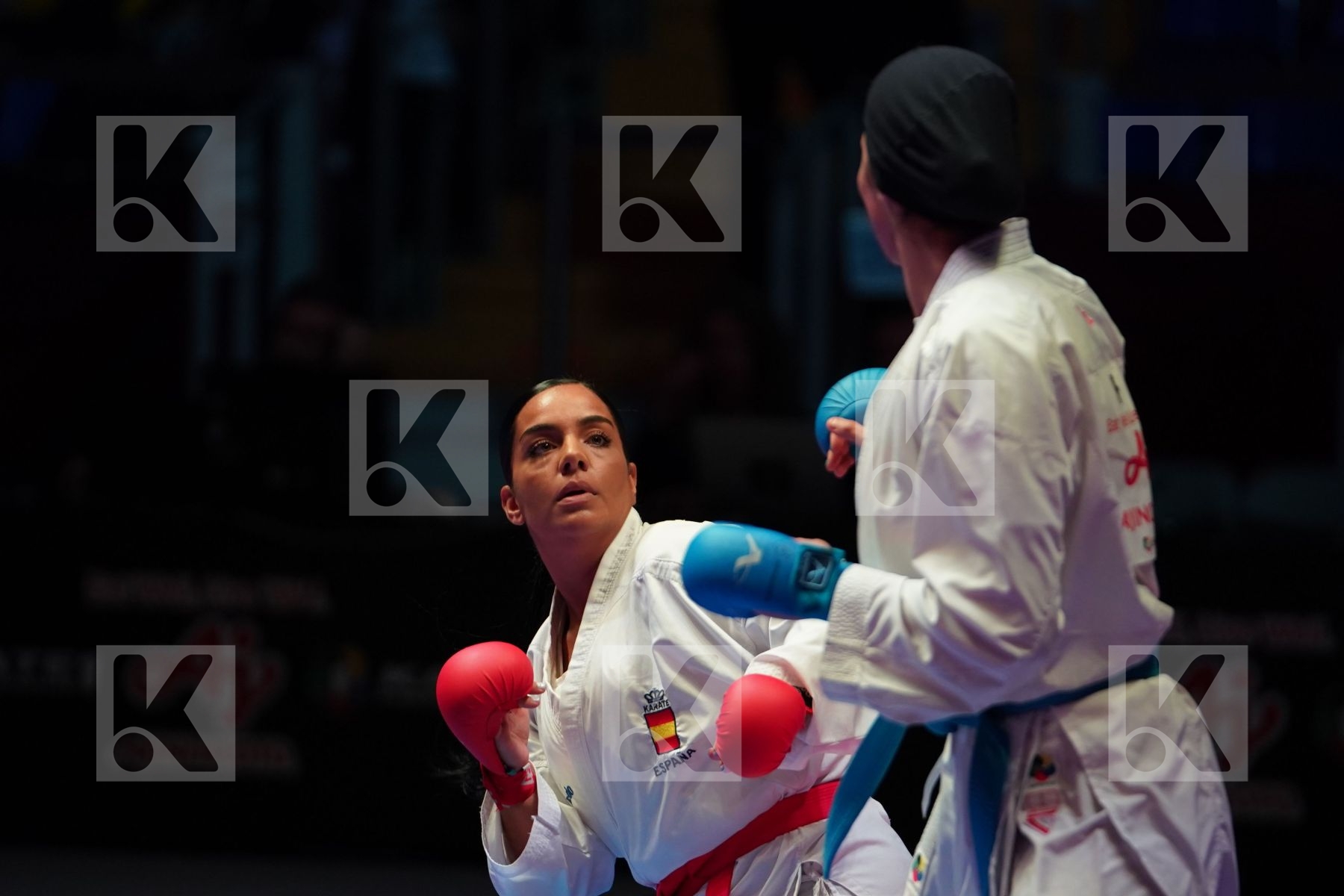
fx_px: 10676
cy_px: 448
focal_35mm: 286
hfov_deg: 7.2
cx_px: 672
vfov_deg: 4.8
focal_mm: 191
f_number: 2.8
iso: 1600
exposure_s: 1/1000
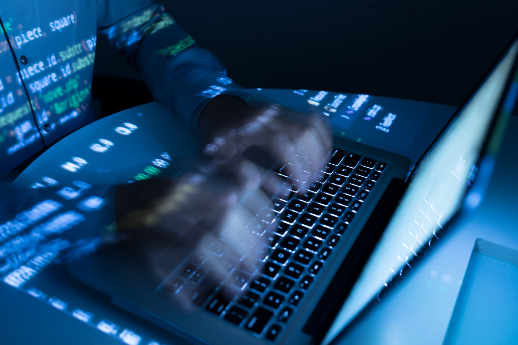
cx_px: 259
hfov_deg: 54.4
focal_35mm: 35
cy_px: 172
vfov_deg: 37.9
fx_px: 504
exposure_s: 1/4
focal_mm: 35
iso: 400
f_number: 4
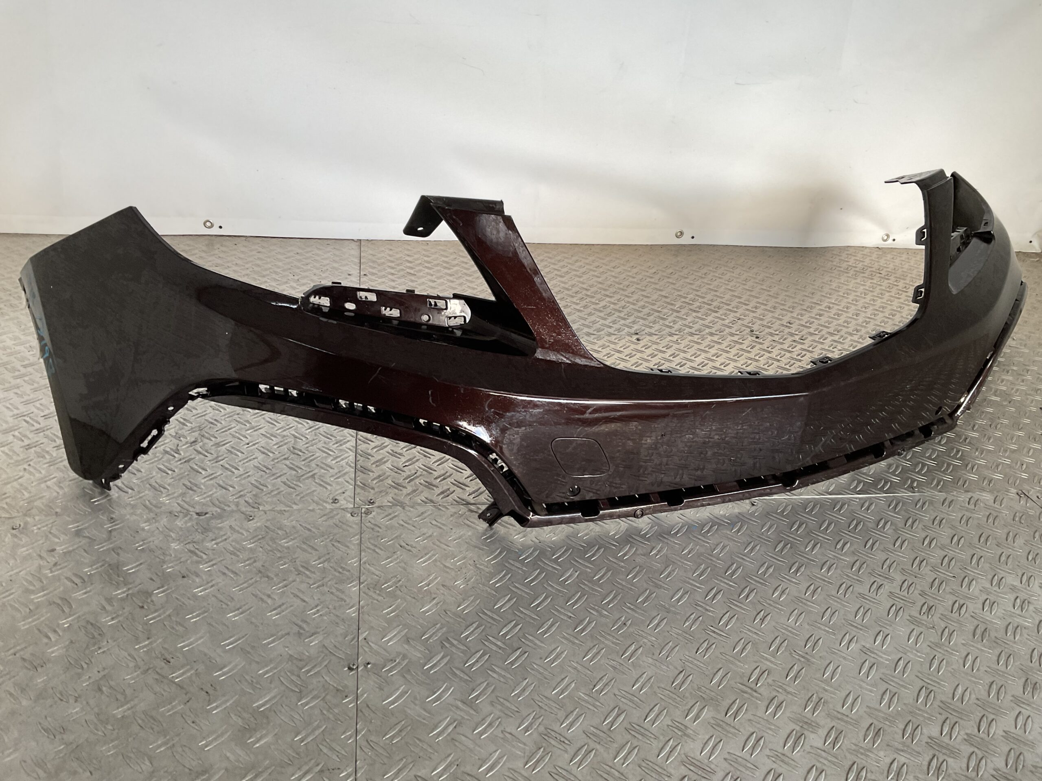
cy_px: 390
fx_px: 873
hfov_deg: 61.7
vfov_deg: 48.2
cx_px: 521
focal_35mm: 29
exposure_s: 1/100
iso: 50
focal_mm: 3
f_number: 1.8
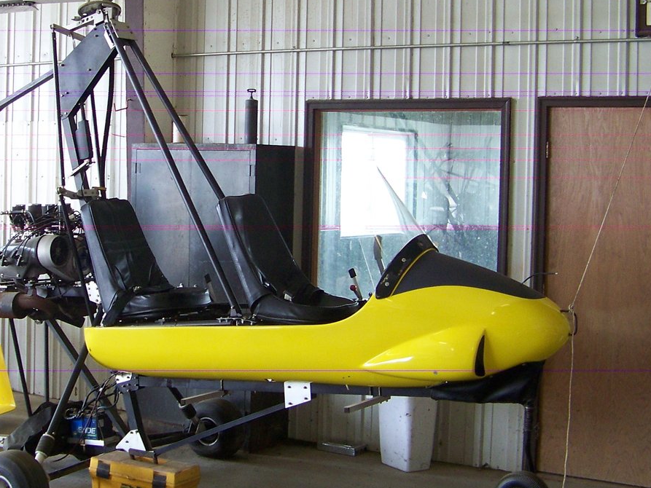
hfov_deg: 31.2
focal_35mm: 61
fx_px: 1147
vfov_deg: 24.0
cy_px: 196
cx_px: 181
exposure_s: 1/30
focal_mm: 5.85
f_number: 2.8
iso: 125
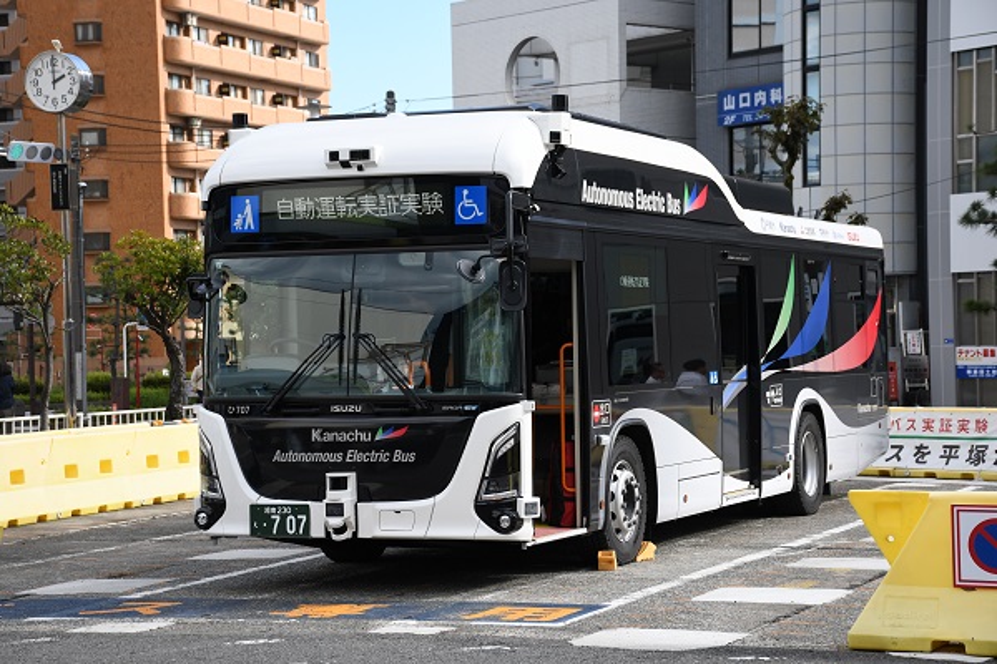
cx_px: 498
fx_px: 2326
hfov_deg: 24.2
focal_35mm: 84
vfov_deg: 16.3
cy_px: 332
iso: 200
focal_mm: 56
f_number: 5.6
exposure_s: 1/500
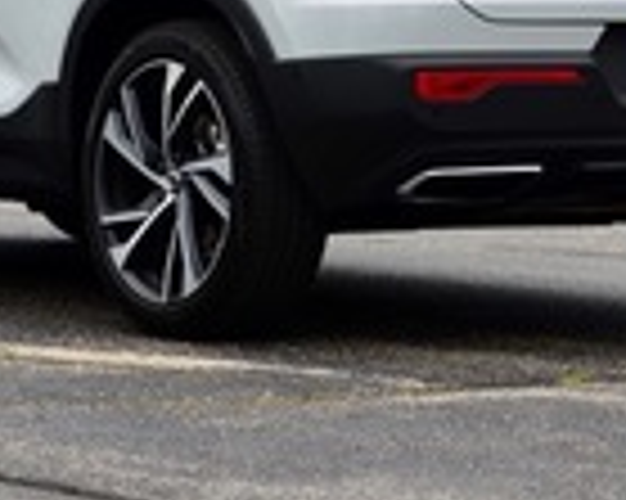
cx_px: 288
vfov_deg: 5.4
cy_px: -88
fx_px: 5240
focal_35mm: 283
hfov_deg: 6.8
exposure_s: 1/60
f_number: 10
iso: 200
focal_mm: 70
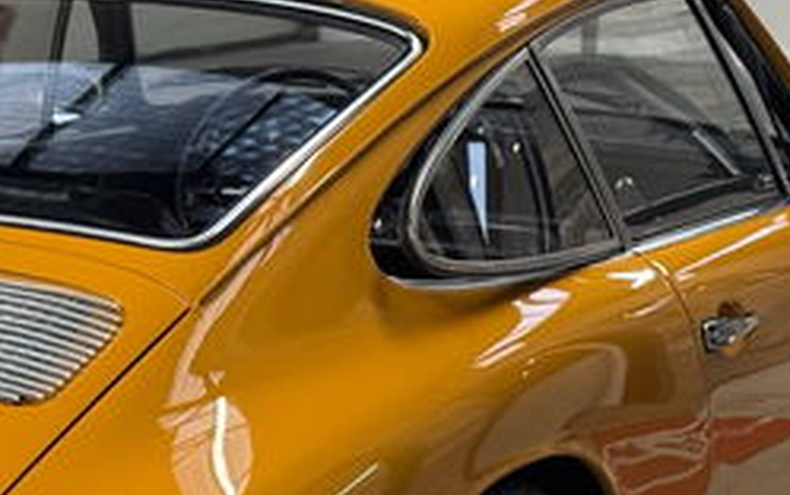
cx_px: 73
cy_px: 270
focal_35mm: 157
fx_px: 3383
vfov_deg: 8.4
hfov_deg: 13.2
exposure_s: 1/50
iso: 160
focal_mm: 6.76
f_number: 1.78
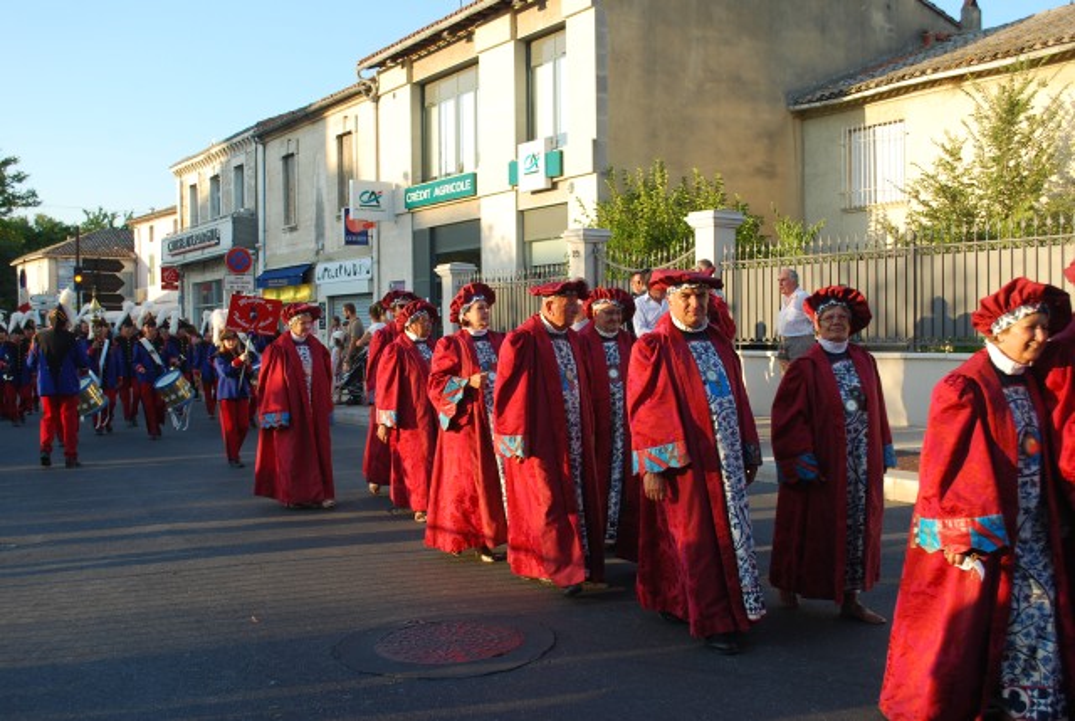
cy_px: 360
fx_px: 1166
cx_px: 538
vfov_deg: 34.3
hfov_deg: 49.5
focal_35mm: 39
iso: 140
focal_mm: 26
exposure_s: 1/125
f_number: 5.6
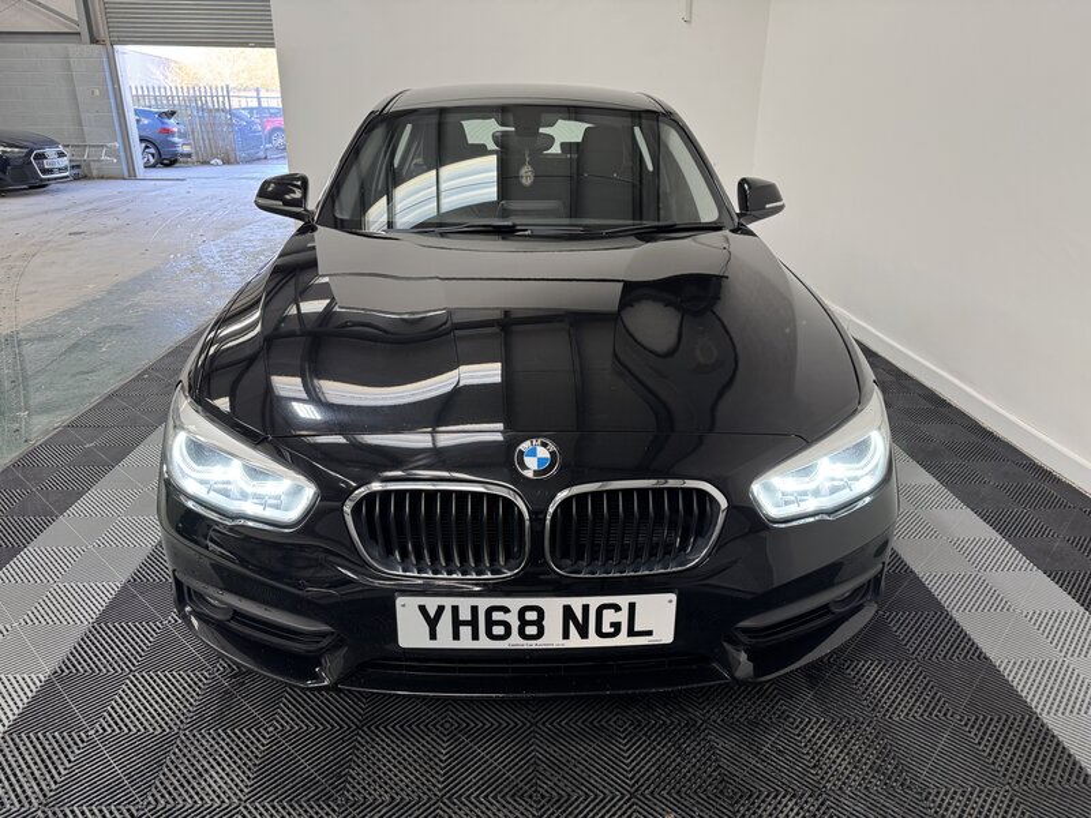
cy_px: 409
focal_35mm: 24
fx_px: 756
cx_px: 546
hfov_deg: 71.6
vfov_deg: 56.8
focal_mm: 6.76
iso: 160
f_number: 1.78
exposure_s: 1/99
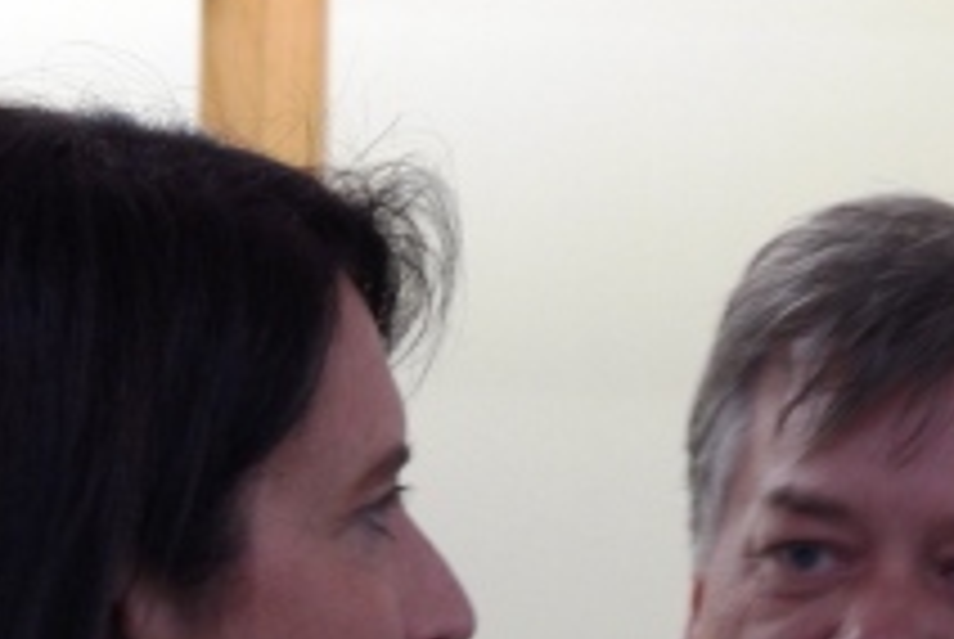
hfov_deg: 8.2
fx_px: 6634
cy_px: 724
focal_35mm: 250
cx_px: 760
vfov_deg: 5.5
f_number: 4.6
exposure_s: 1/30
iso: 360
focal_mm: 20.5
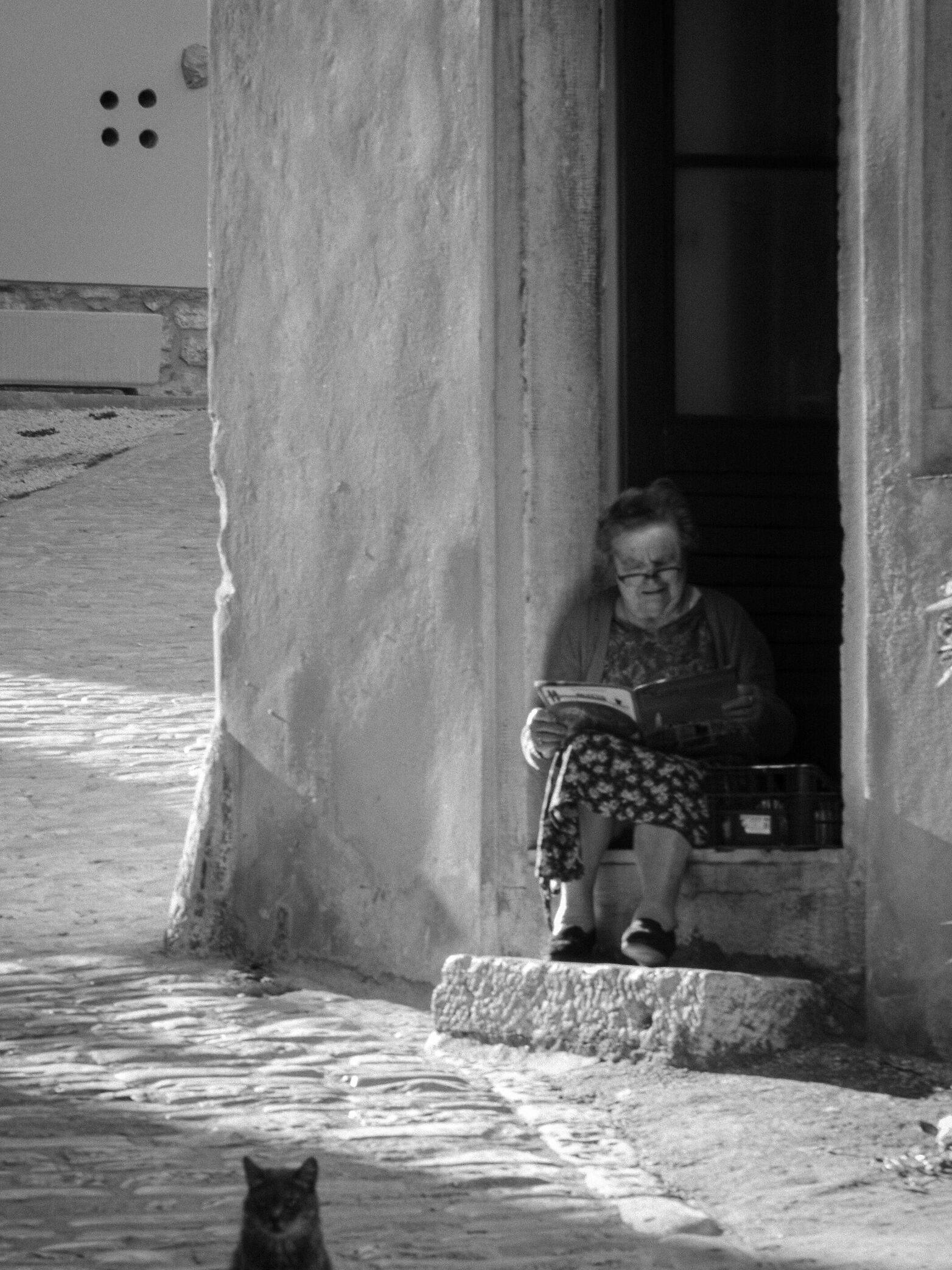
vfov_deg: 10.0
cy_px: 715
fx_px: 7260
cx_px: 509
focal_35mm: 198
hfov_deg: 7.5
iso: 100
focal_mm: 43.54
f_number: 7.1
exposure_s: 1/60
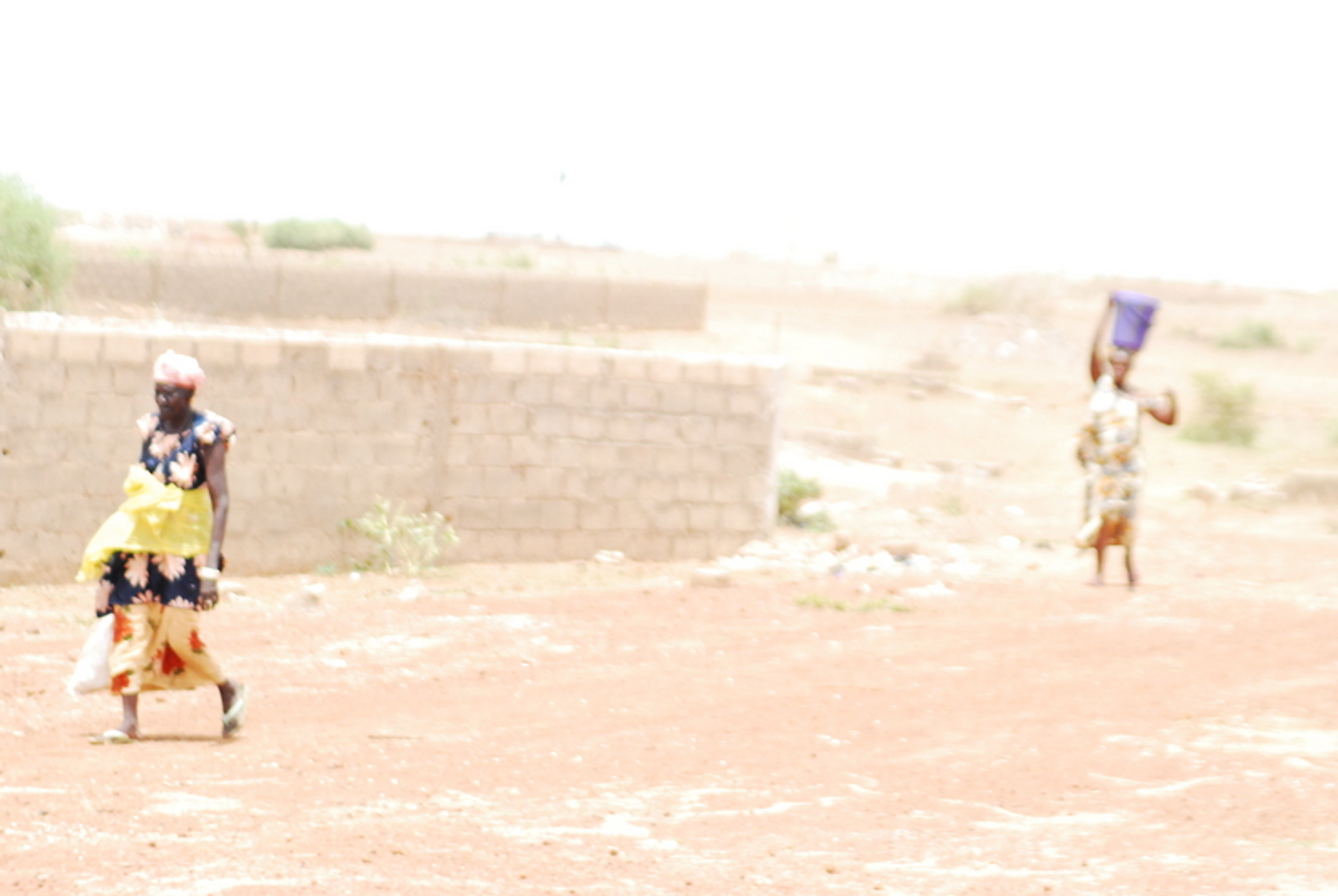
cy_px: 448
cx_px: 669
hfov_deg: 13.7
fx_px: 5583
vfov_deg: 9.2
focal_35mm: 150
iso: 800
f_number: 5.6
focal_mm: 100
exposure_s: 1/800
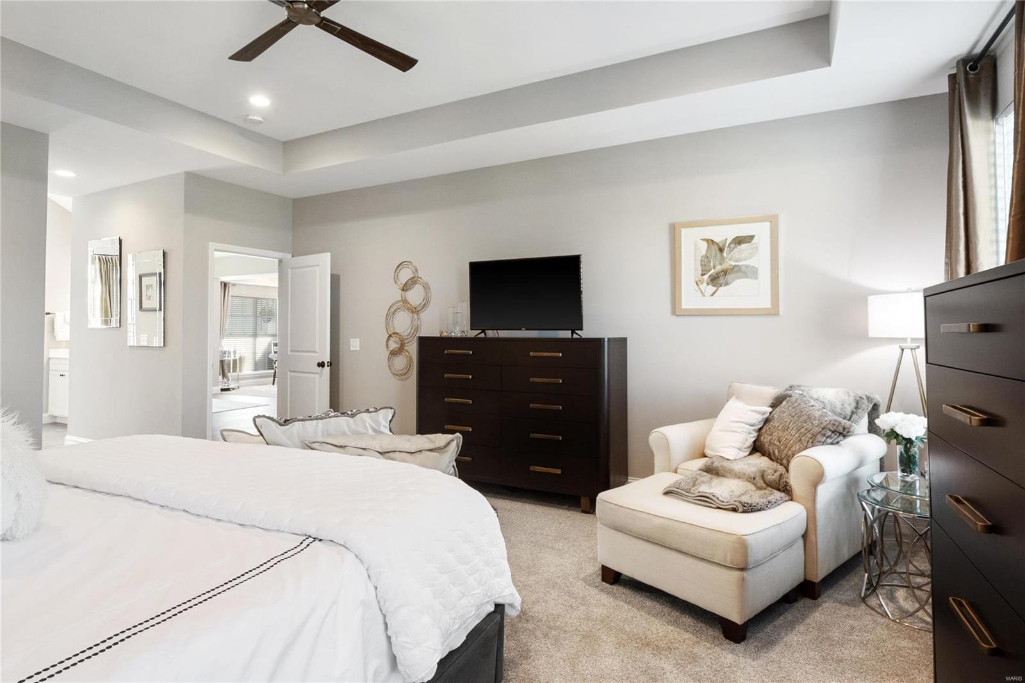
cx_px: 512
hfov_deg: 90.0
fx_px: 512
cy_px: 342
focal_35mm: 18
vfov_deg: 67.4
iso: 400
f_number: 8
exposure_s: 1/6
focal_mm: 9
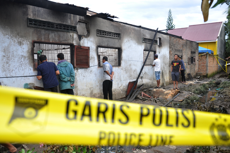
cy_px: 76
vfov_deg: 47.8
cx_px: 115
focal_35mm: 27
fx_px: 172
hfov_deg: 67.4
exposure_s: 1/200
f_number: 4.5
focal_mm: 18
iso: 250
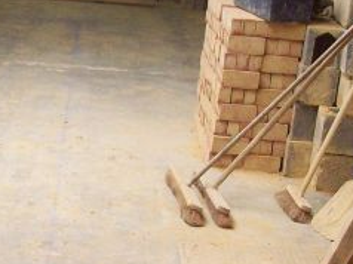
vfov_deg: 15.0
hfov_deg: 20.1
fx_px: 988
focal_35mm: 97
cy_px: 255
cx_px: 80
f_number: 2.7
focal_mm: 6
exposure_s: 1/85.8
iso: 200
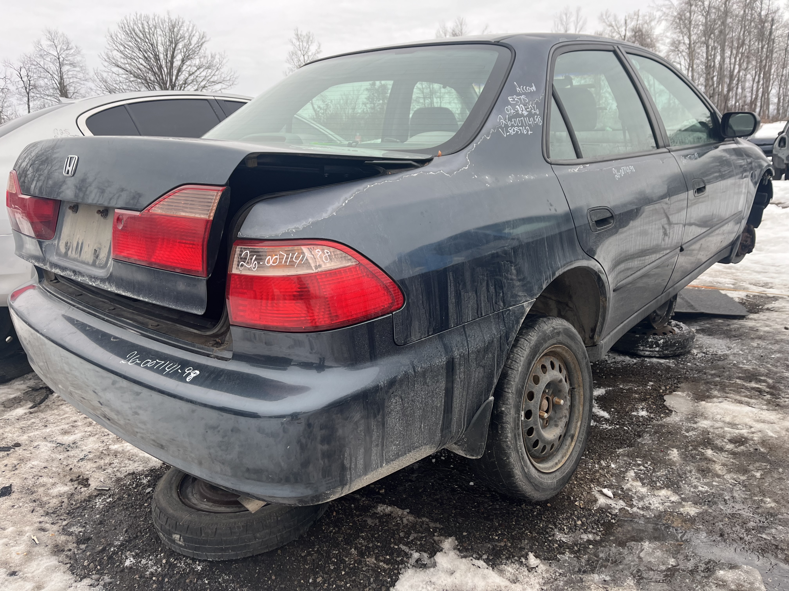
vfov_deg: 53.1
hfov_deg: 67.3
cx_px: 394
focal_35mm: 26
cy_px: 296
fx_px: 593
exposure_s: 1/374
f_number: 1.6
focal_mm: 5.1
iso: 50
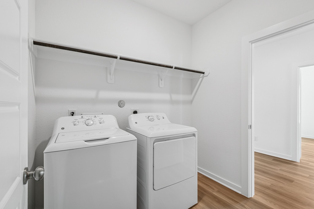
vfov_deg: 73.8
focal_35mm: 16
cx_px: 157
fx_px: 140
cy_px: 104
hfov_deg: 96.7
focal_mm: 16
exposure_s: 1/2
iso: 160
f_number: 9
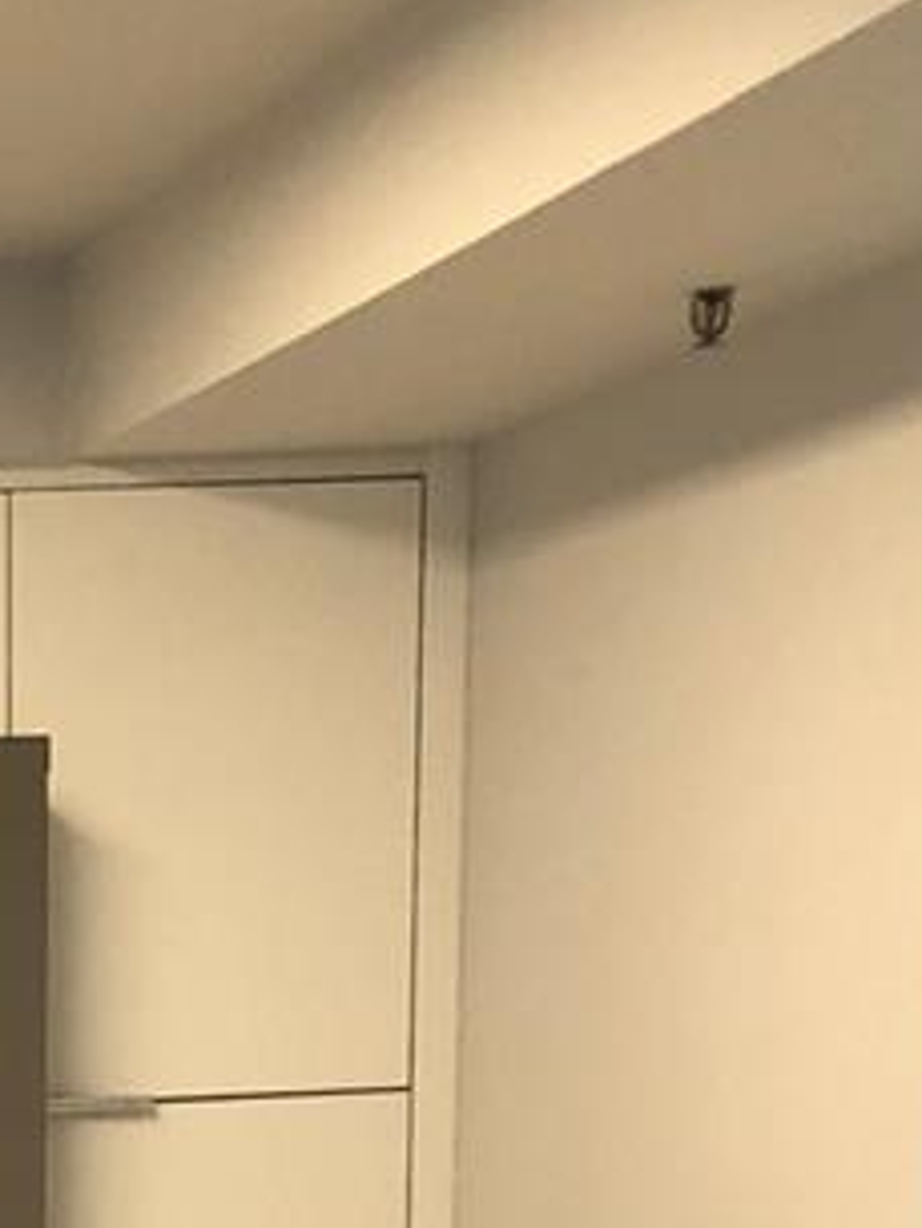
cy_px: 2009
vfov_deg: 15.9
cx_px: -765
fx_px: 3904
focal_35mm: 110
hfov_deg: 12.3
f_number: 1.8
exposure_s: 1/30
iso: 25
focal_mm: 3.99
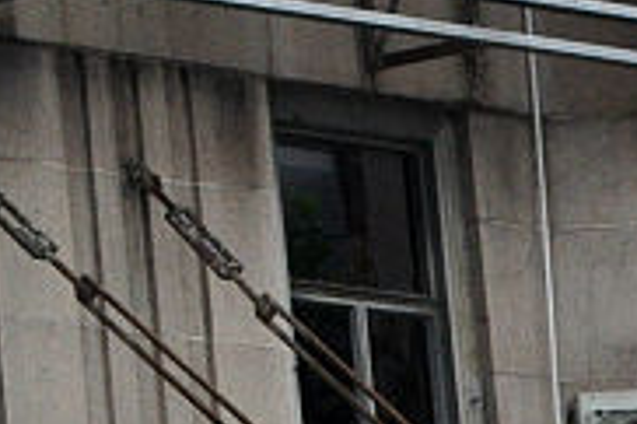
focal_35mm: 416
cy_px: -632
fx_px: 7354
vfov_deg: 3.3
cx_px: -910
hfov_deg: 4.8
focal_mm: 42
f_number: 11
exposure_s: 1/500
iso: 800
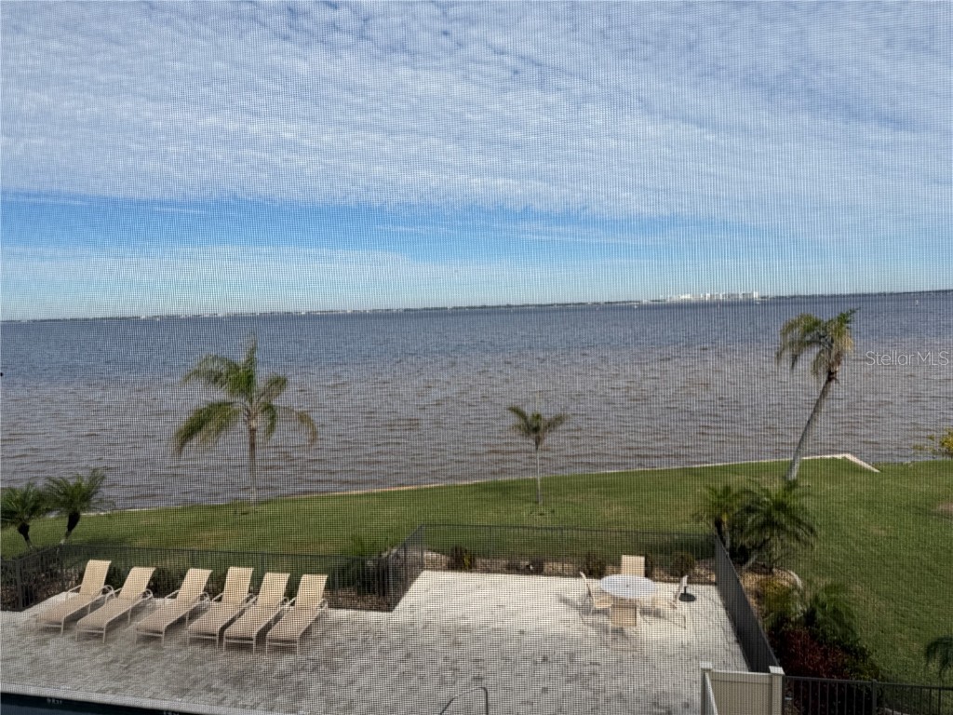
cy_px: 358
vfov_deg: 56.8
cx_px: 476
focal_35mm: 24
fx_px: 661
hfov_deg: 71.6
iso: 80
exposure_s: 1/4673
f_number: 1.78
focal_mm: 6.76
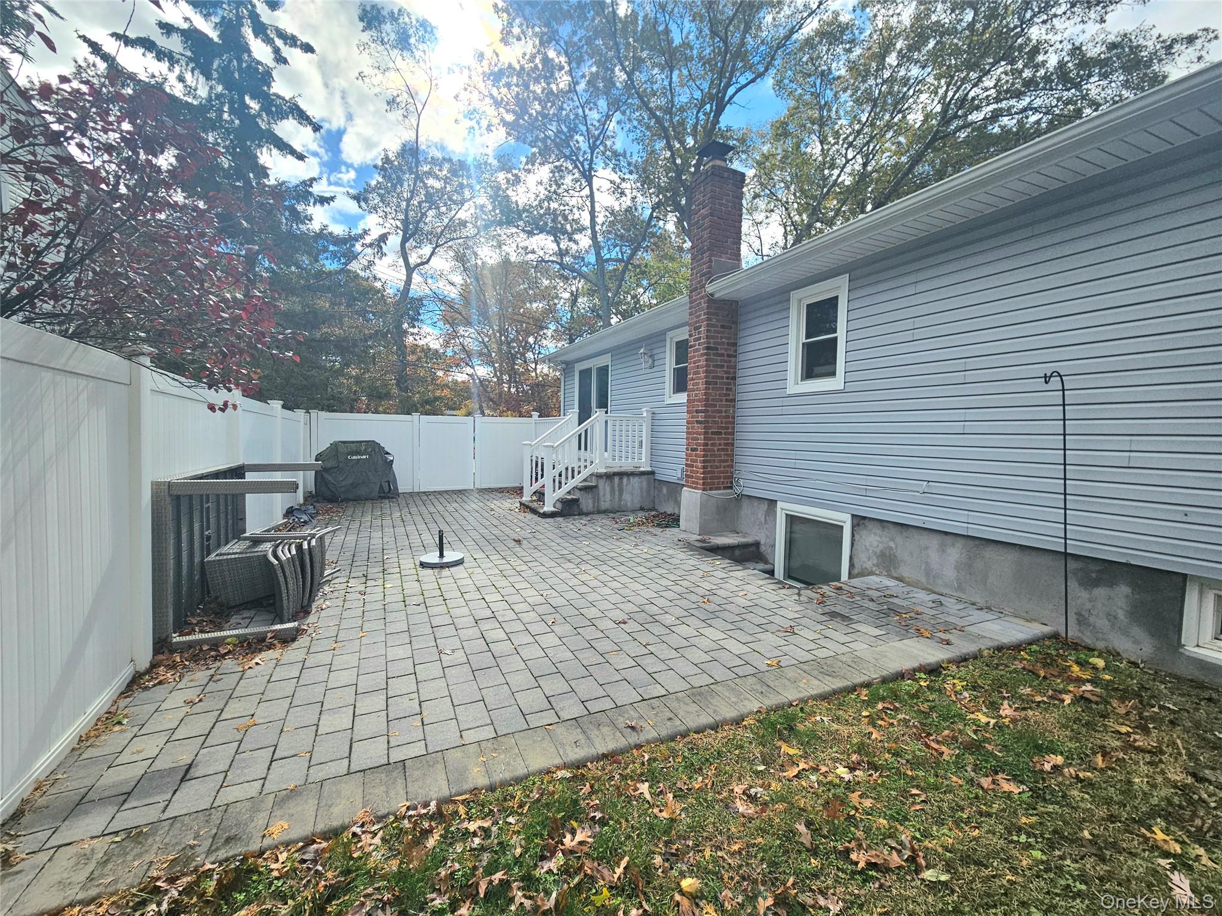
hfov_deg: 106.2
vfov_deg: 89.9
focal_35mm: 13
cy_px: 458
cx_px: 611
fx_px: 459
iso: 50
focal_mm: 2.2
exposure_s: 1/2500
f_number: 2.2
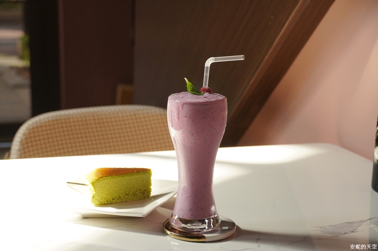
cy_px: 126
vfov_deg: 19.3
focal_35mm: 70
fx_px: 740
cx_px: 189
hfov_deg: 28.7
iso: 800
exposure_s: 1/100
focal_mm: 47
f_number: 5
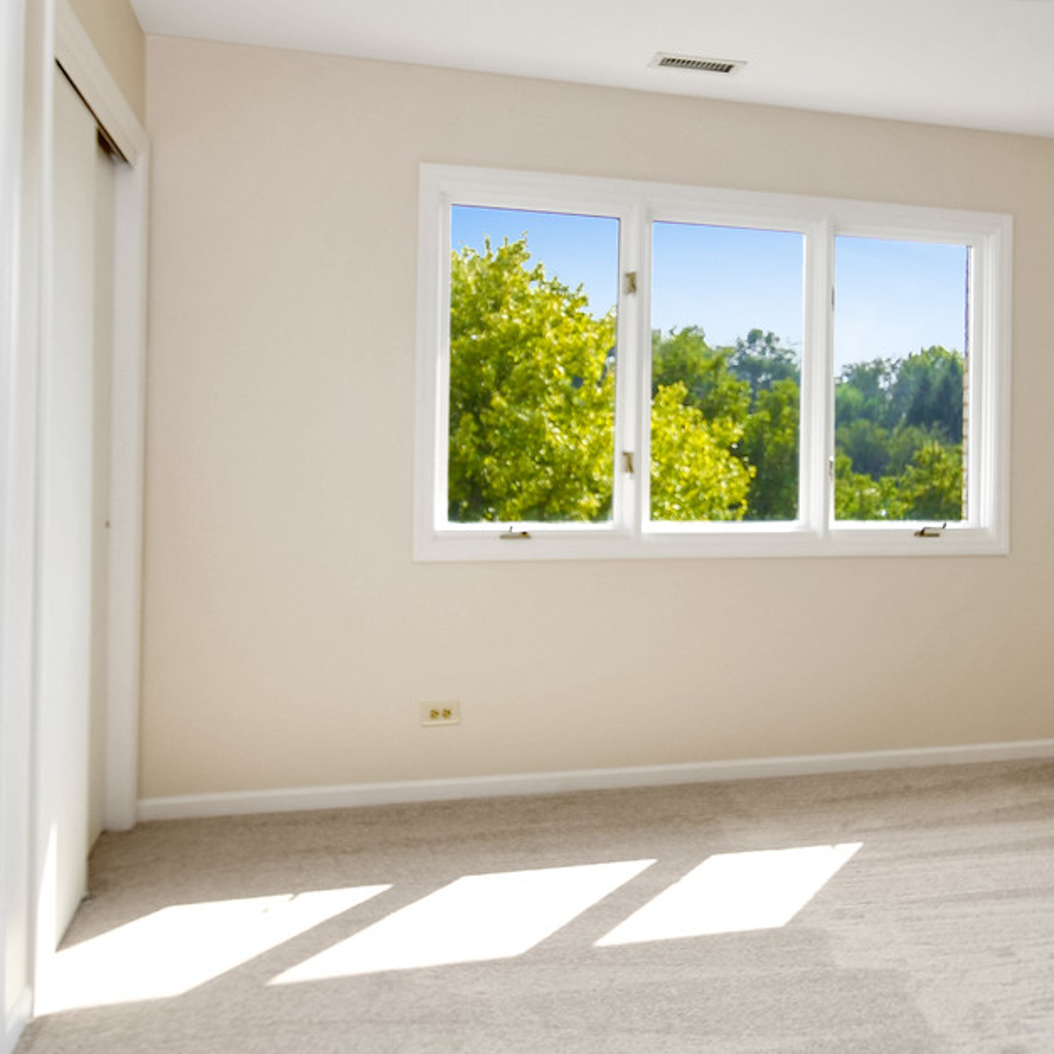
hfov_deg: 48.7
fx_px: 1137
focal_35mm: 33
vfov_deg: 49.2
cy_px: 392
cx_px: 721
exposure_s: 1/1250
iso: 400
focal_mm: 10
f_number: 8
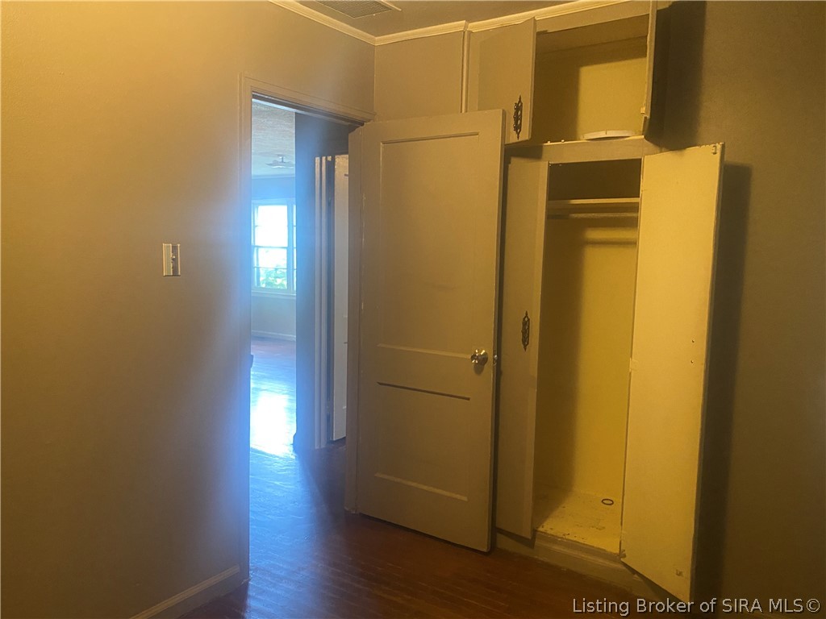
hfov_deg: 67.3
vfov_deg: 53.1
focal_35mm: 26
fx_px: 620
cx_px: 413
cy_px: 310
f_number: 1.8
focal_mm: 4.25
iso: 400
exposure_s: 1/40
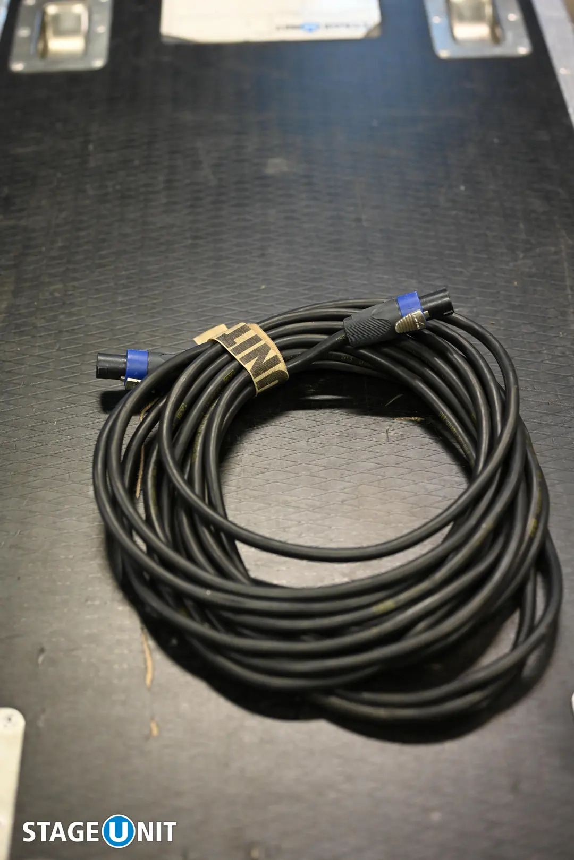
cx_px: 287
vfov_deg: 39.6
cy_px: 430
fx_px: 1196
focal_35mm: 50
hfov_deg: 27.0
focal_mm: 50
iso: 2800
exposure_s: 1/125
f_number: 2.8
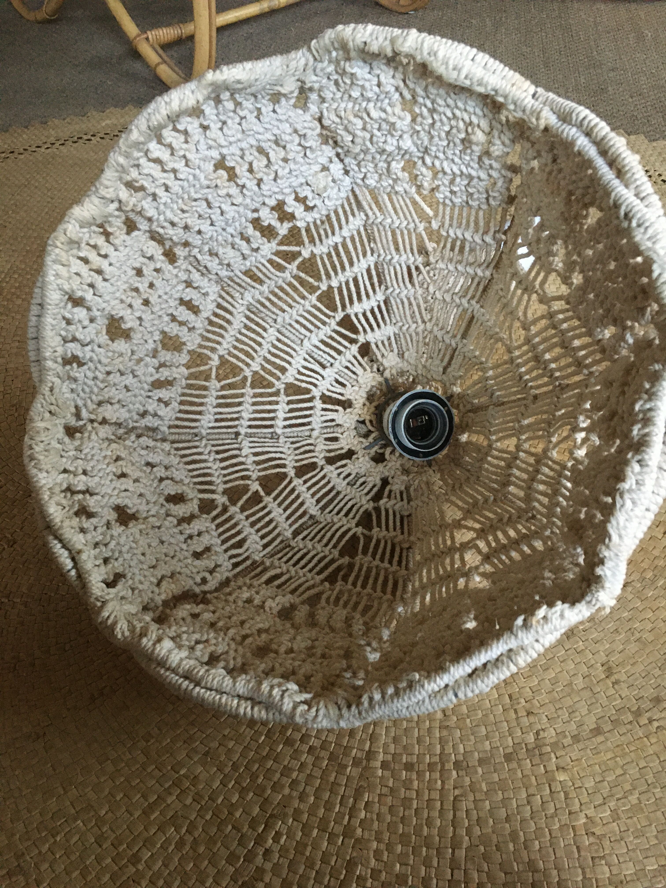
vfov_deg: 61.7
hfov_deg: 48.2
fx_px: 744
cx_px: 333
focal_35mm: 29
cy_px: 444
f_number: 2.2
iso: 250
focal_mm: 4.15
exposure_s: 1/25
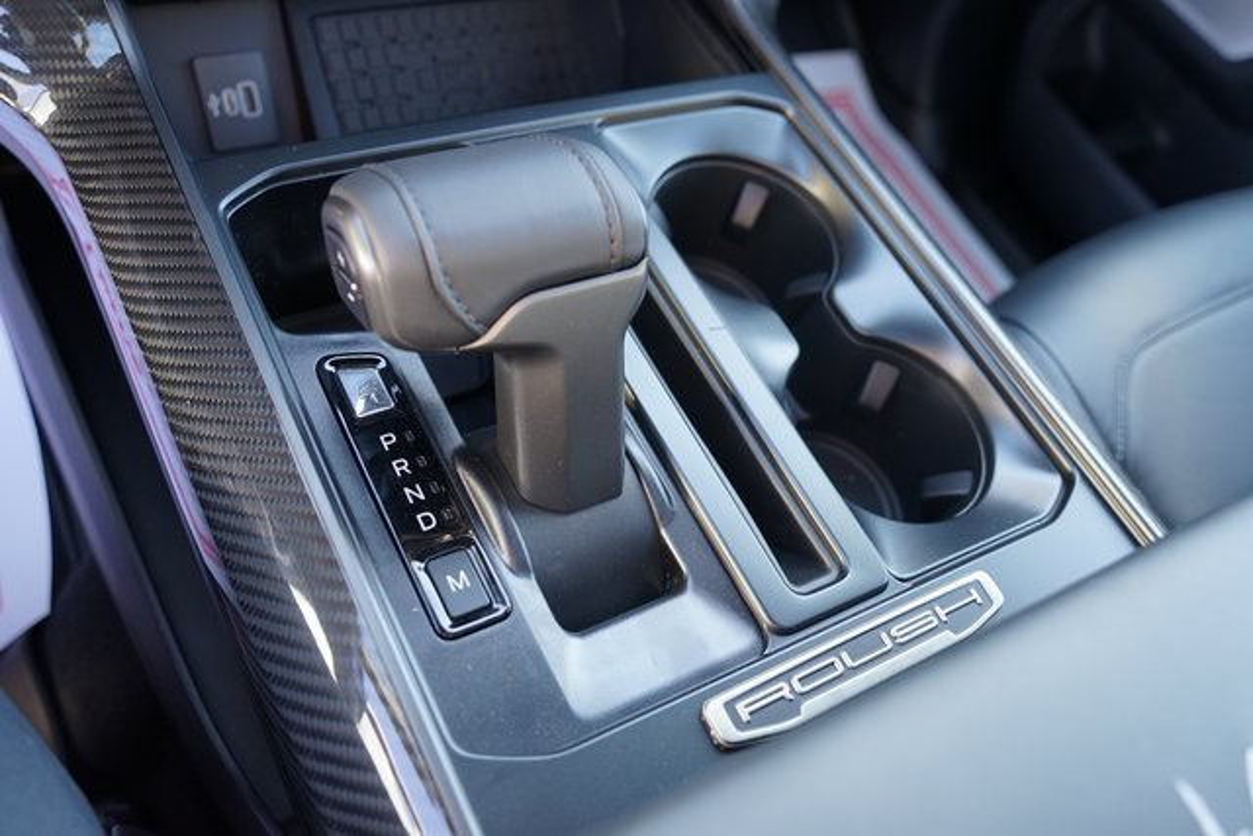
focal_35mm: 31
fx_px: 1079
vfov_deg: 42.3
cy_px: 418
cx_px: 626
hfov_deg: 60.3
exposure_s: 1/60
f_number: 4
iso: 640
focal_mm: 31
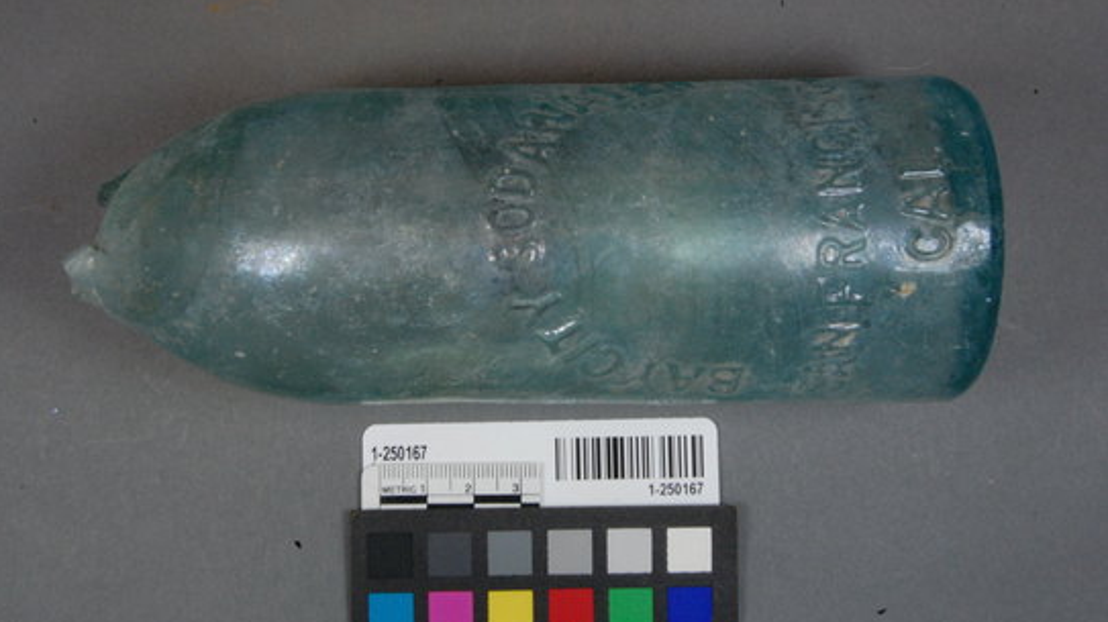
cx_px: 550
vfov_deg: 22.2
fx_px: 1586
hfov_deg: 38.5
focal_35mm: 54
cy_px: 274
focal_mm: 34
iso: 1600
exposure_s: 1/30
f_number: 29
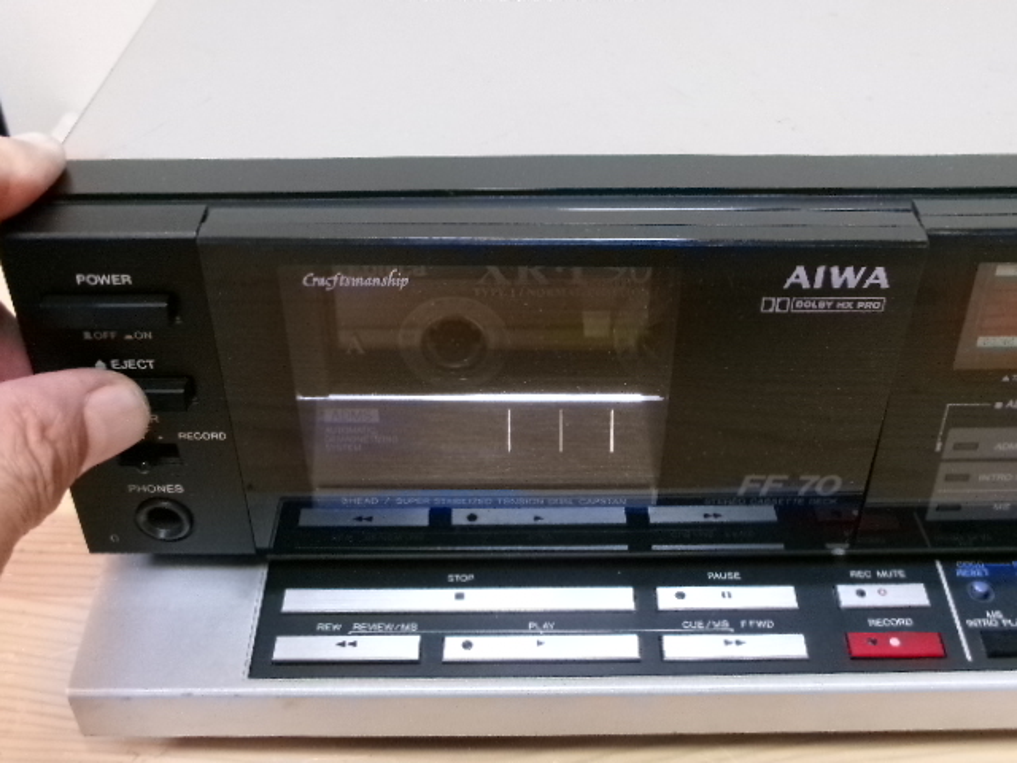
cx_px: 508
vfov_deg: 33.6
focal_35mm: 43
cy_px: 382
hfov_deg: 43.9
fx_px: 1263
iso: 800
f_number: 4.7
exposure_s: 1/34
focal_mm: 7.8
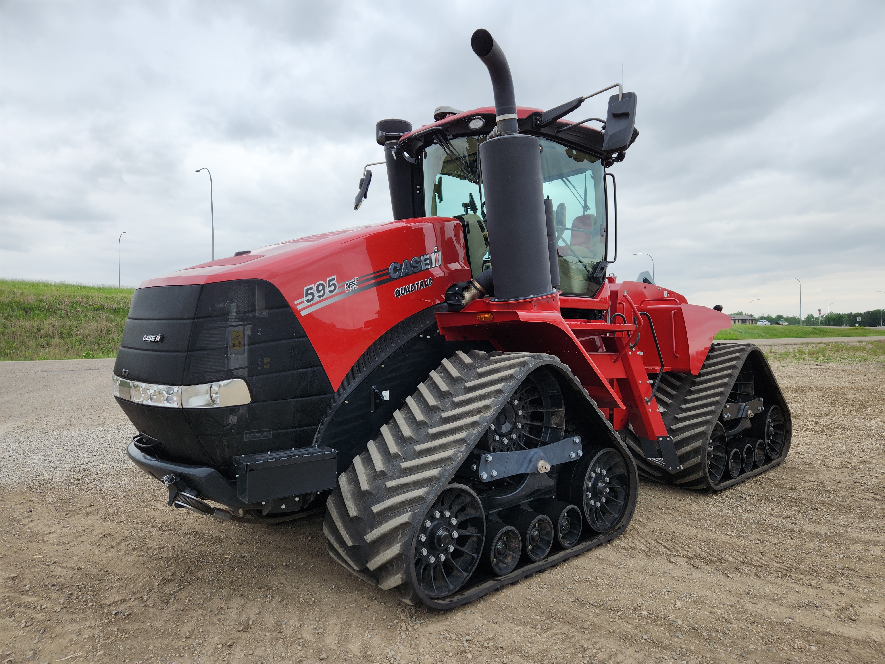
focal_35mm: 23
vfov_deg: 58.9
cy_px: 332
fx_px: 588
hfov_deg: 73.9
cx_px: 442
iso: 20
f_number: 1.8
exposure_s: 1/477
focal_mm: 5.4
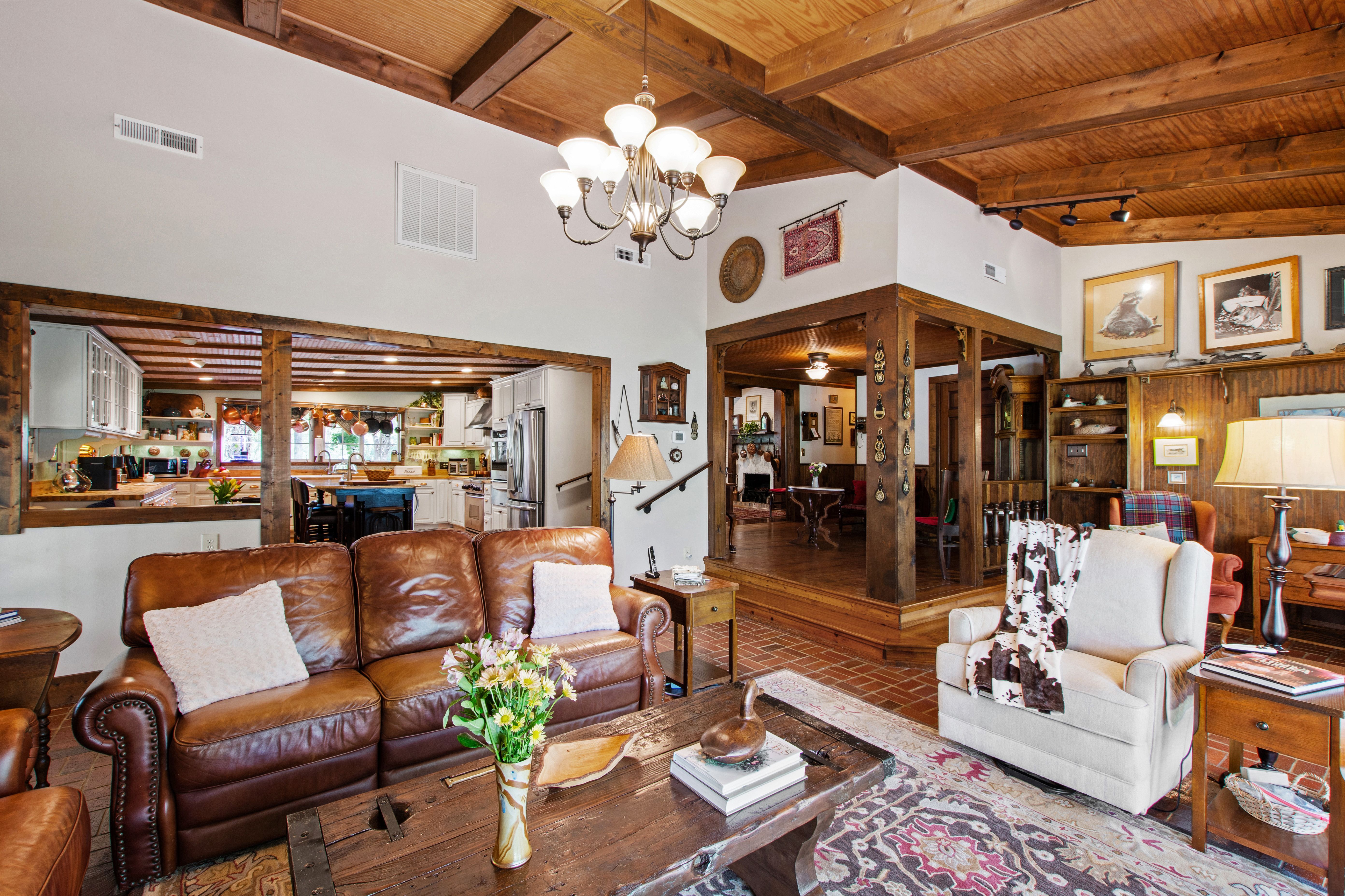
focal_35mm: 15
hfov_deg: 100.4
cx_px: 672
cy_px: 448
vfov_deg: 77.3
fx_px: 560
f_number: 8
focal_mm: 10
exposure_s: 1/1.25
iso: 100
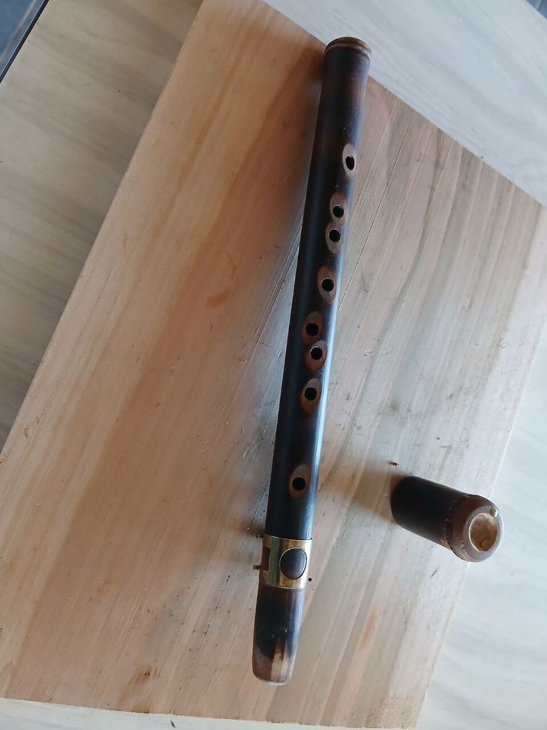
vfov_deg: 65.3
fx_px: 569
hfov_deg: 51.4
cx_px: 276
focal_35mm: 27
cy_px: 364
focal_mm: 3.98
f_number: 1.8
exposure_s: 1/33.3
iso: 250
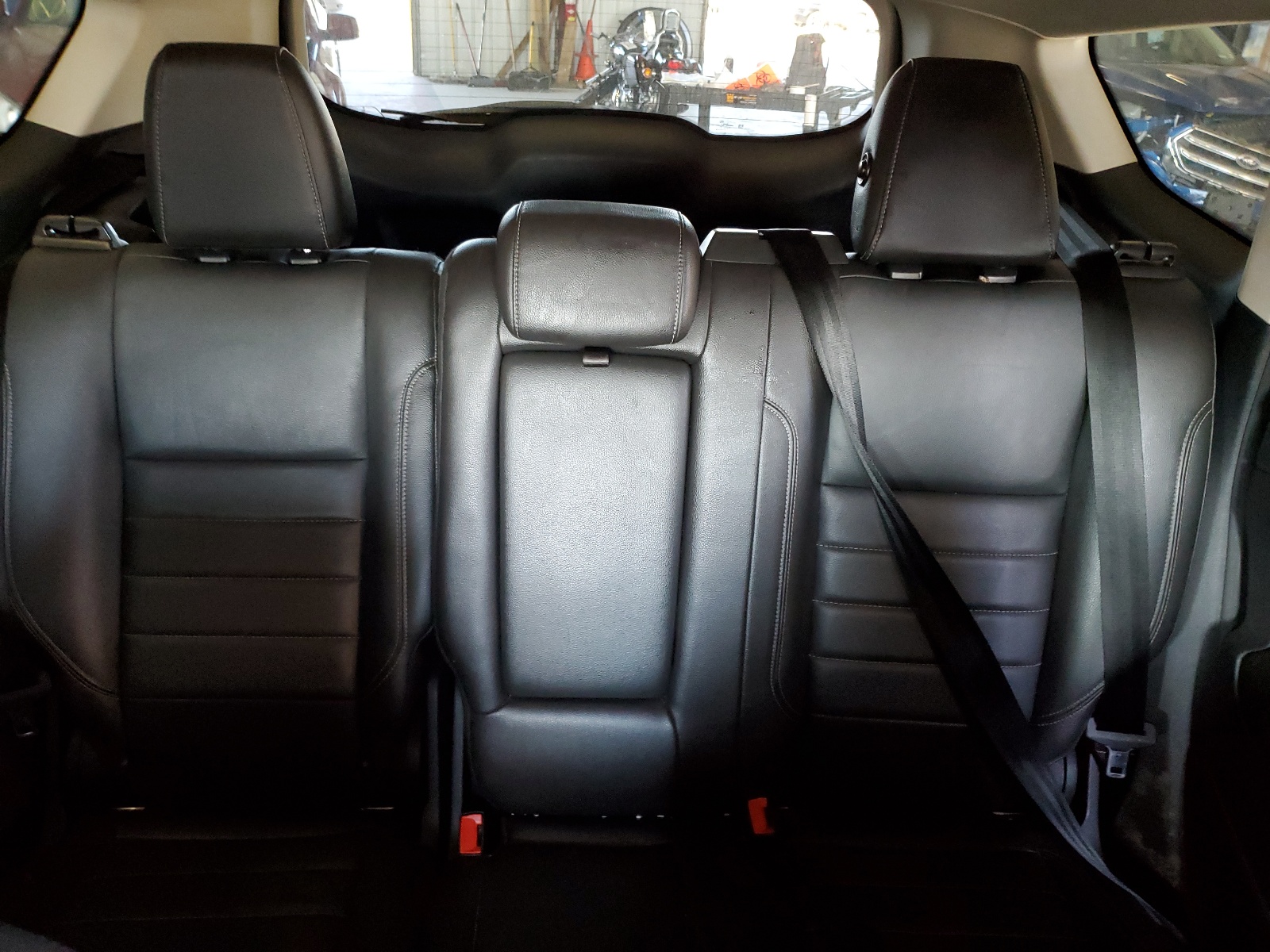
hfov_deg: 67.3
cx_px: 635
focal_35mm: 26
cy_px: 476
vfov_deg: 53.1
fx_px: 954
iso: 342
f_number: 1.5
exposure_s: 1/60.2
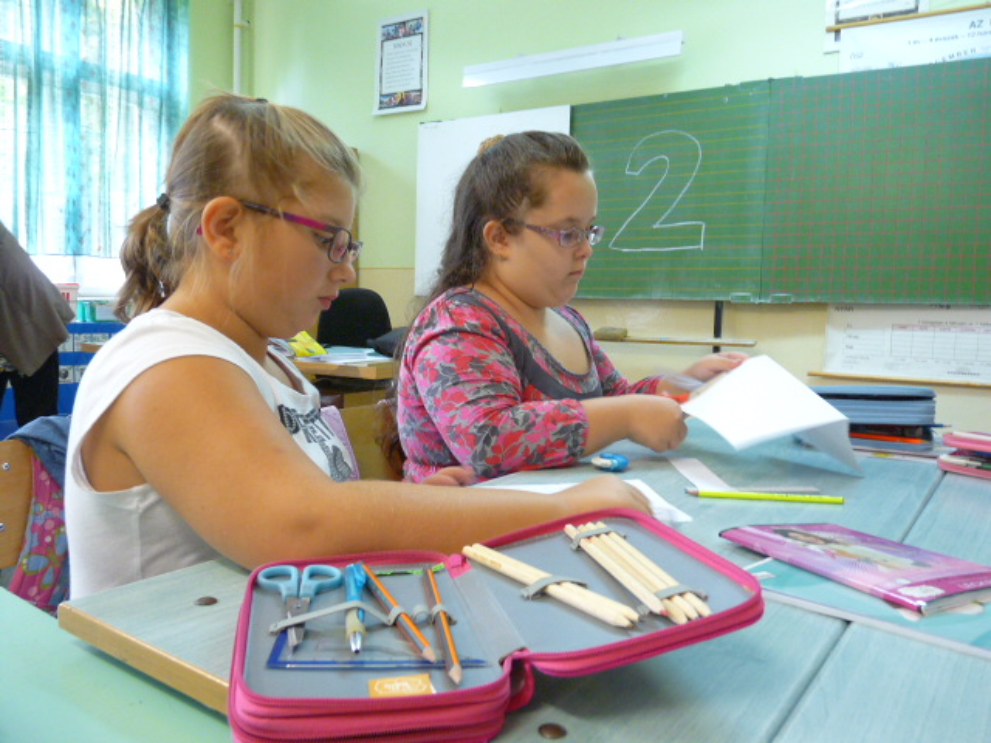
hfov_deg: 65.3
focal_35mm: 27
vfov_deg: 51.4
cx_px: 496
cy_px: 372
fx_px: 773
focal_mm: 4.8
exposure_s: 1/20
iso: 400
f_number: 2.8
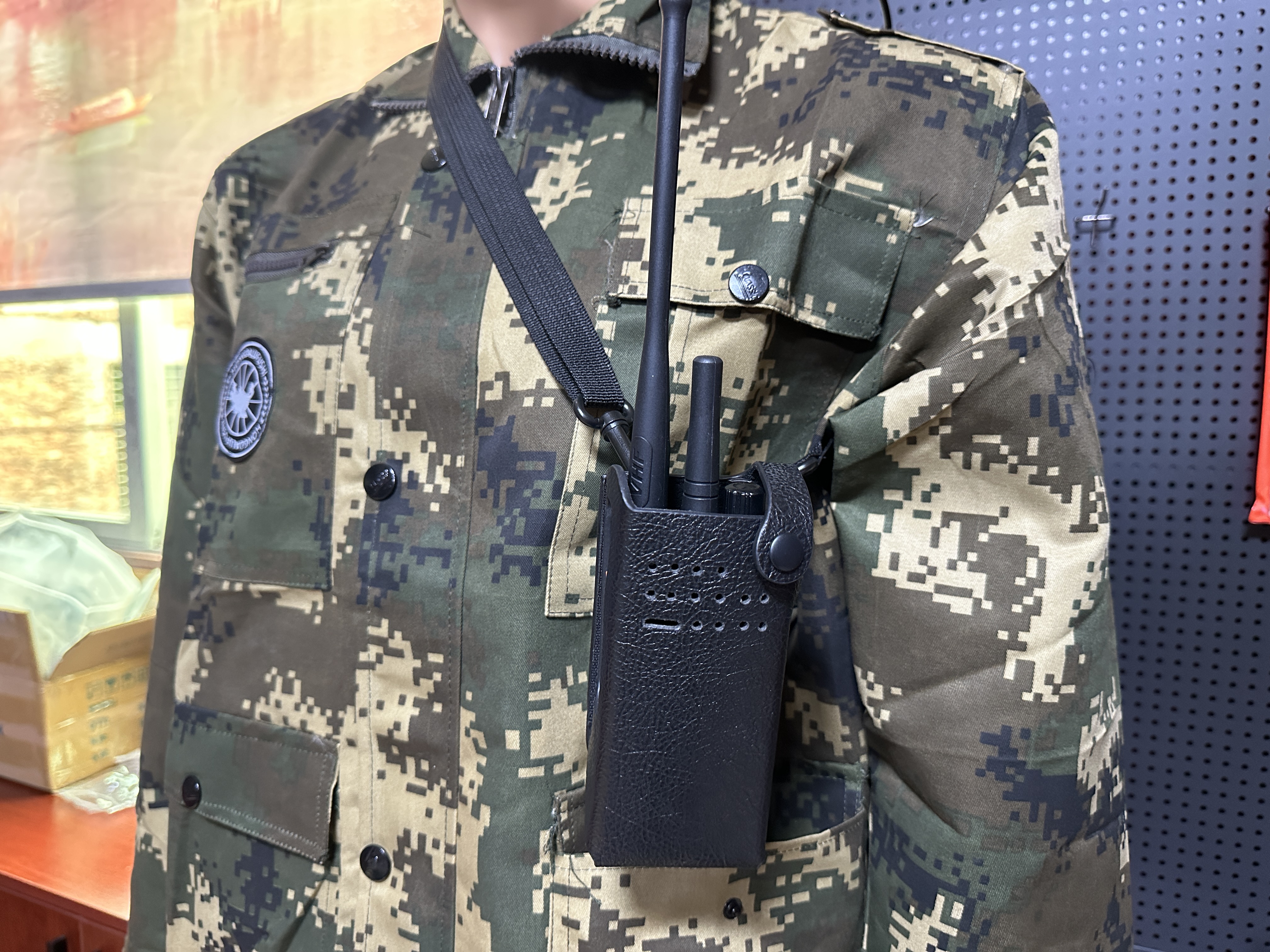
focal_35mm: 24
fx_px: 881
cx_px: 635
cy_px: 476
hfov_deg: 71.6
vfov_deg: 56.8
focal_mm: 6.86
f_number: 1.78
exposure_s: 1/60
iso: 640
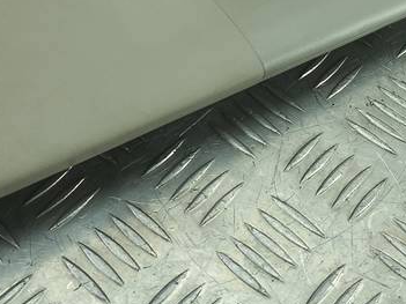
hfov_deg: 26.7
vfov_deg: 18.8
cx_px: 197
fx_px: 856
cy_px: -79
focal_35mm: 73
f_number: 1.8
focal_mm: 4.6
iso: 50
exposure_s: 1/50
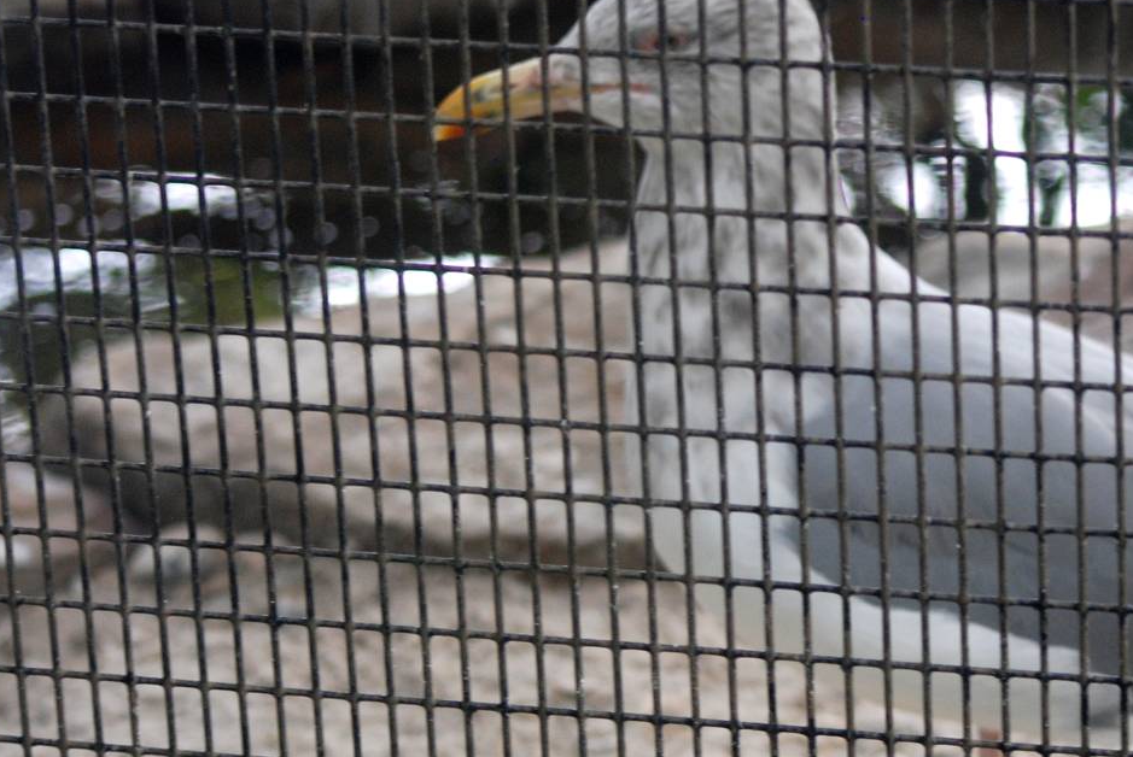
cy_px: 478
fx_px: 5639
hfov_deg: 11.4
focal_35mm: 179
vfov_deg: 7.7
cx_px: 915
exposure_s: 1/160
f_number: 4
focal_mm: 70
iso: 400
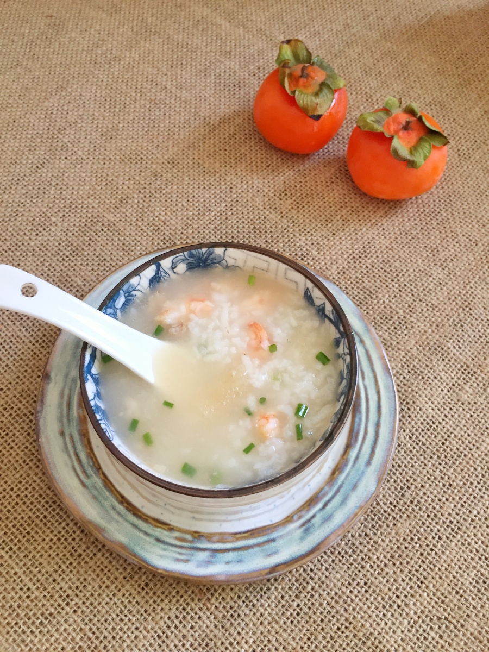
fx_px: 546
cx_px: 244
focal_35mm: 29
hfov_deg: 48.2
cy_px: 326
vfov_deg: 61.7
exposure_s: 1/33
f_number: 2.2
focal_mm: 4.15
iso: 40
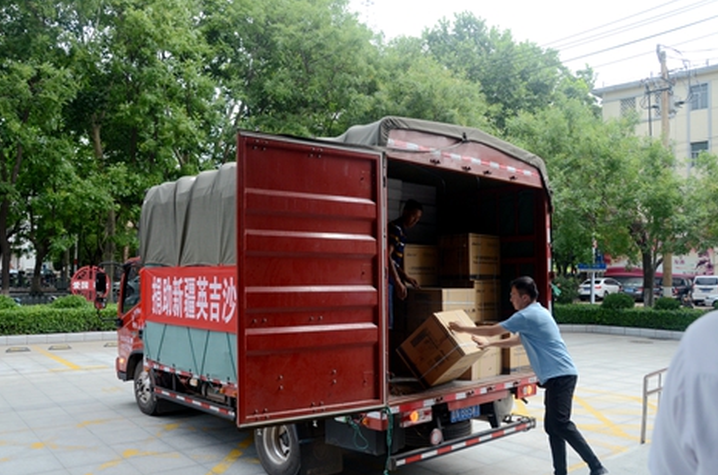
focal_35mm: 29
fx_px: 577
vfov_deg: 44.7
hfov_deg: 63.8
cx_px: 345
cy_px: 238
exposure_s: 1/800
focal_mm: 18
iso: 800
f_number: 5
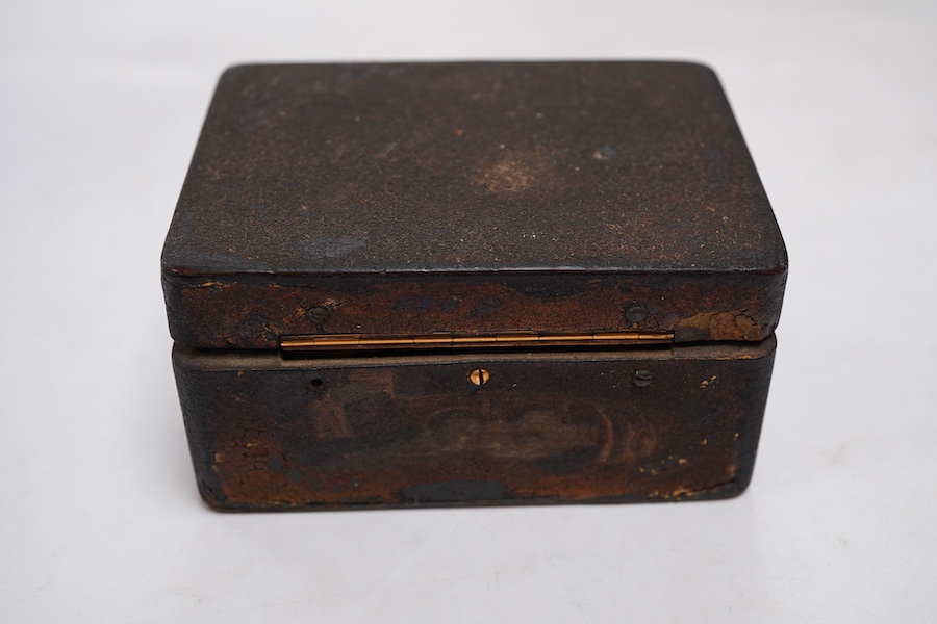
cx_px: 468
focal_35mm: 45
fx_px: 1171
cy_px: 312
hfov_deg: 43.6
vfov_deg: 29.9
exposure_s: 1/125
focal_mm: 30
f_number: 10
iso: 1250
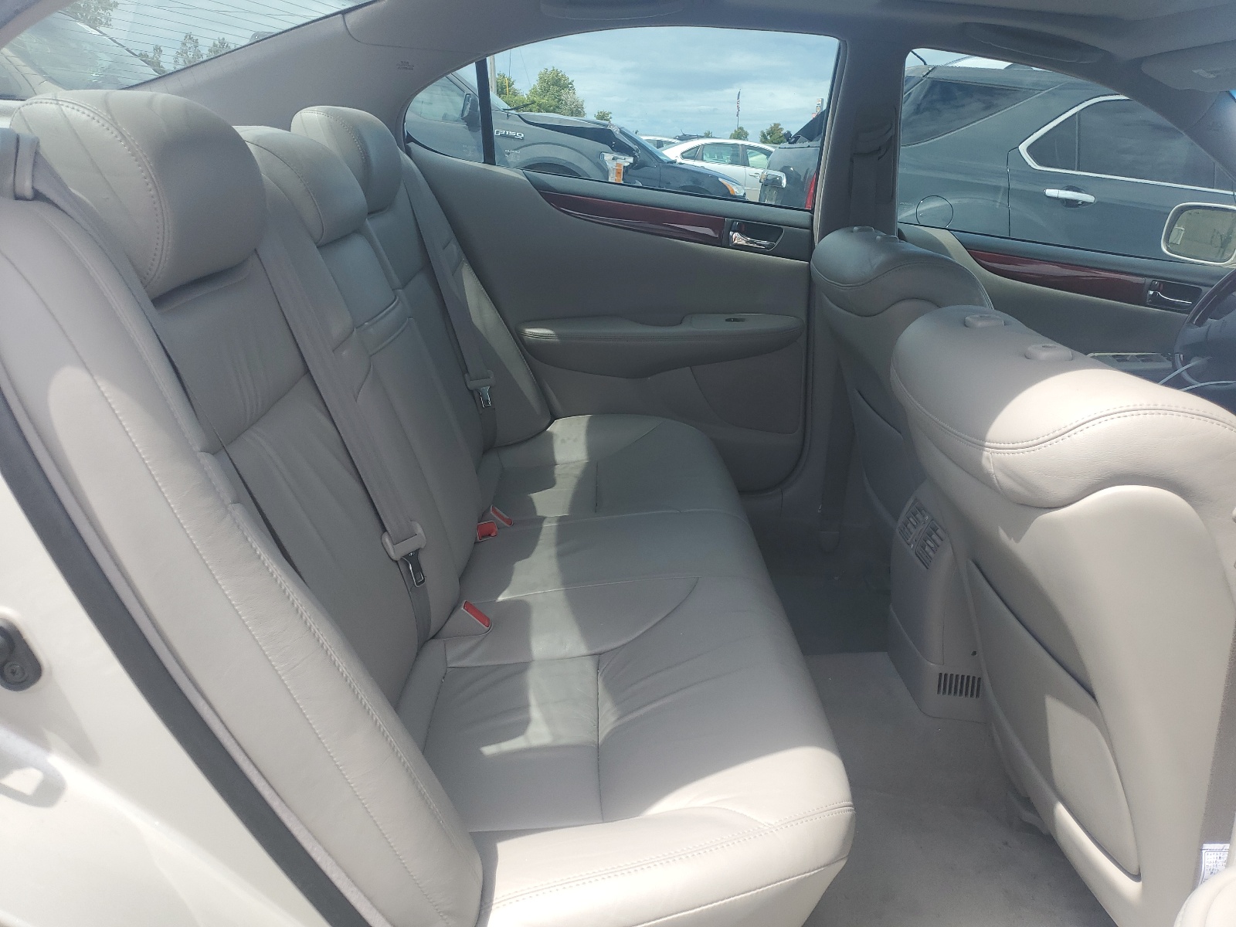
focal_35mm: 26
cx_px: 618
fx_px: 928
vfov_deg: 53.1
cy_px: 464
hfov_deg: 67.3
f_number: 1.5
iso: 50
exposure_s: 1/1111
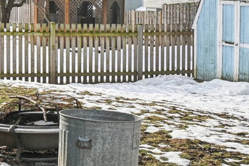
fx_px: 816
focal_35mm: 118
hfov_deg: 17.1
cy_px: -12
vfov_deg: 11.5
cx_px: 18
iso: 100
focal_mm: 20
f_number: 8
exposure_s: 1/250
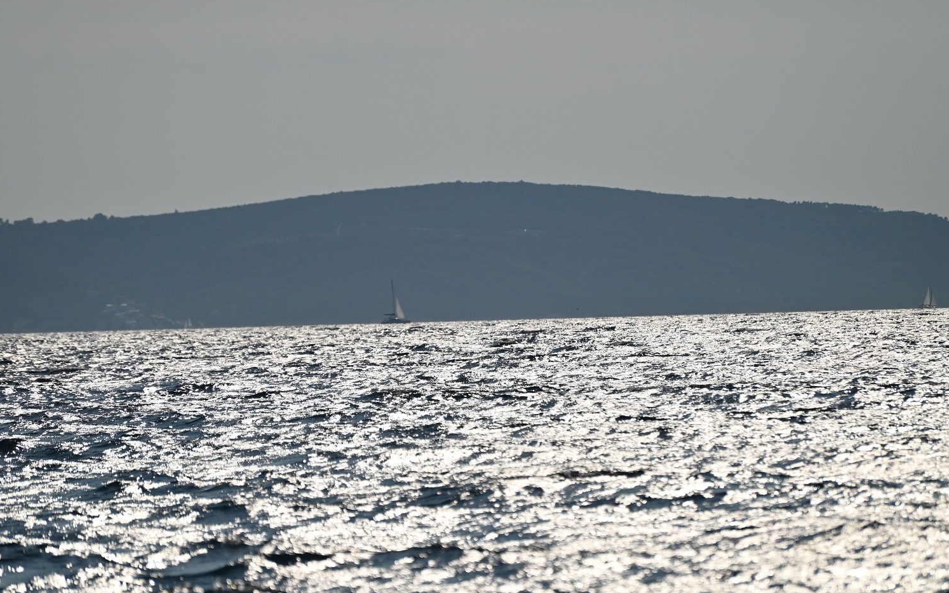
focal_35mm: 307
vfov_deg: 4.3
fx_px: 7941
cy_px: 310
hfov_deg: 6.8
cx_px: 474
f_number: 5.6
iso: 180
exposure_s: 1/8000
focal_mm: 300
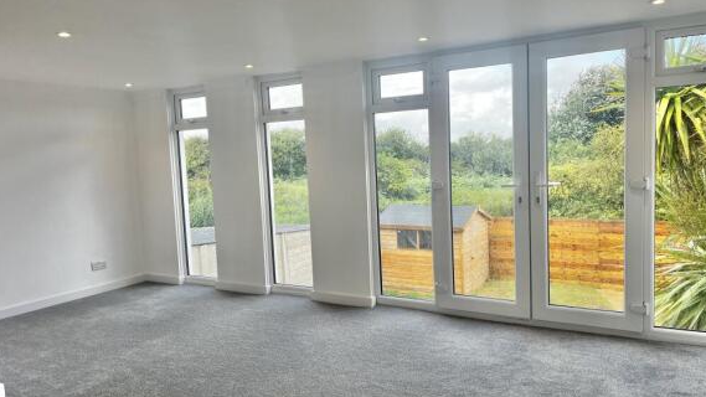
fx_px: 543
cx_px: 357
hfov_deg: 66.1
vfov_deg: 40.2
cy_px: 204
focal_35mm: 29
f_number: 1.6
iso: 50
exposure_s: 1/339
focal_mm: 5.1
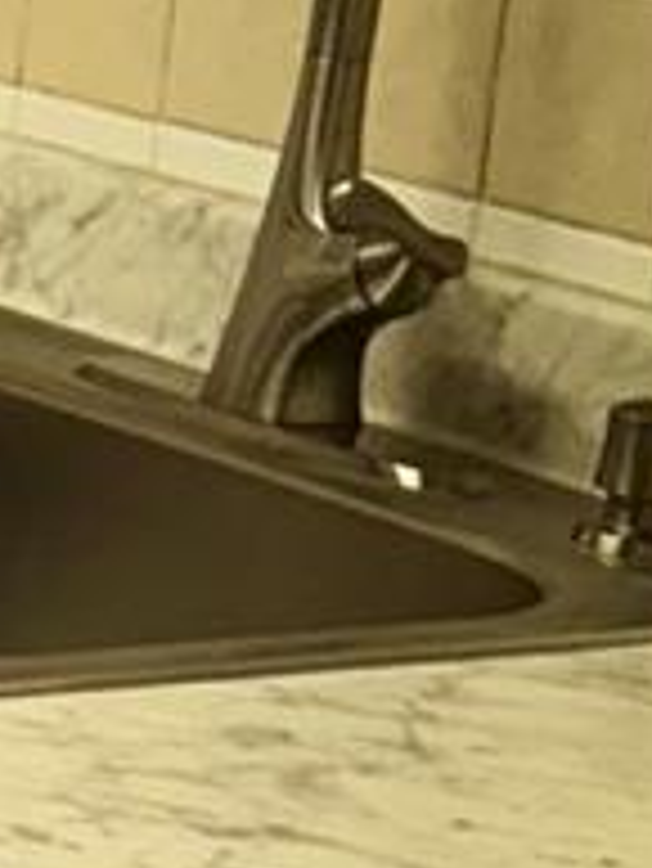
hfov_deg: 7.2
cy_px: 351
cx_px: -1012
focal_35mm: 191
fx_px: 4791
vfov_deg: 10.3
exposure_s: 1/120
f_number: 1.78
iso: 200
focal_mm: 6.76
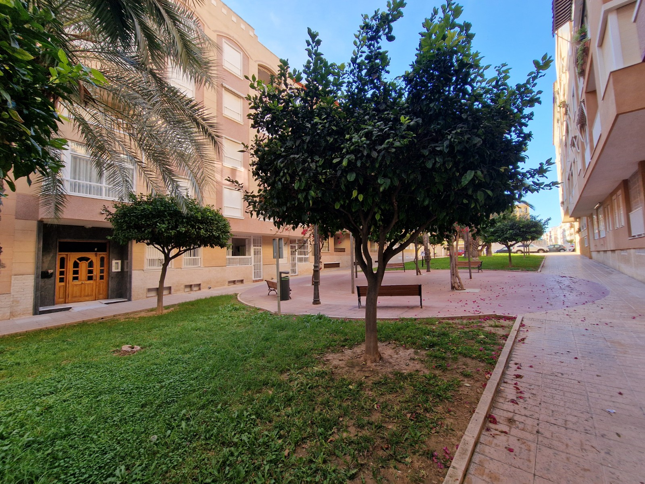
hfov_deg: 106.2
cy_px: 242
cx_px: 322
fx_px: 242
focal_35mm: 13
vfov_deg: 89.9
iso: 50
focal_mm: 2.2
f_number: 2.2
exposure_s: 1/288
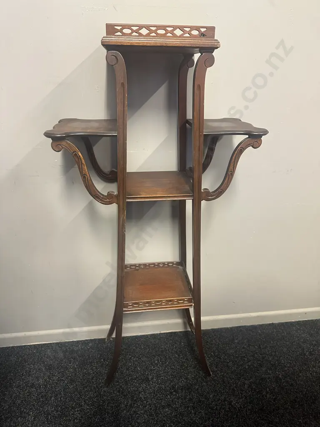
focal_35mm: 24
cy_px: 214
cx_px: 160
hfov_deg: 56.8
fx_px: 296
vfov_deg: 71.6
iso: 500
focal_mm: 6.86
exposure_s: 1/50
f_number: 1.78
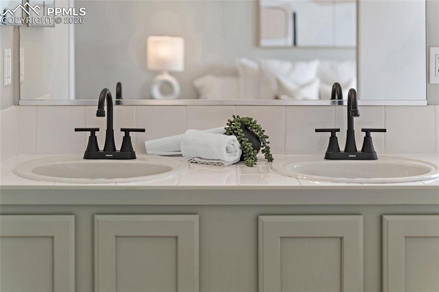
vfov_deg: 19.7
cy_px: 146
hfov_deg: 29.3
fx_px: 841
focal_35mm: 69
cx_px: 220
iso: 125
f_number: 2.8
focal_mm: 69
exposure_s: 1/30
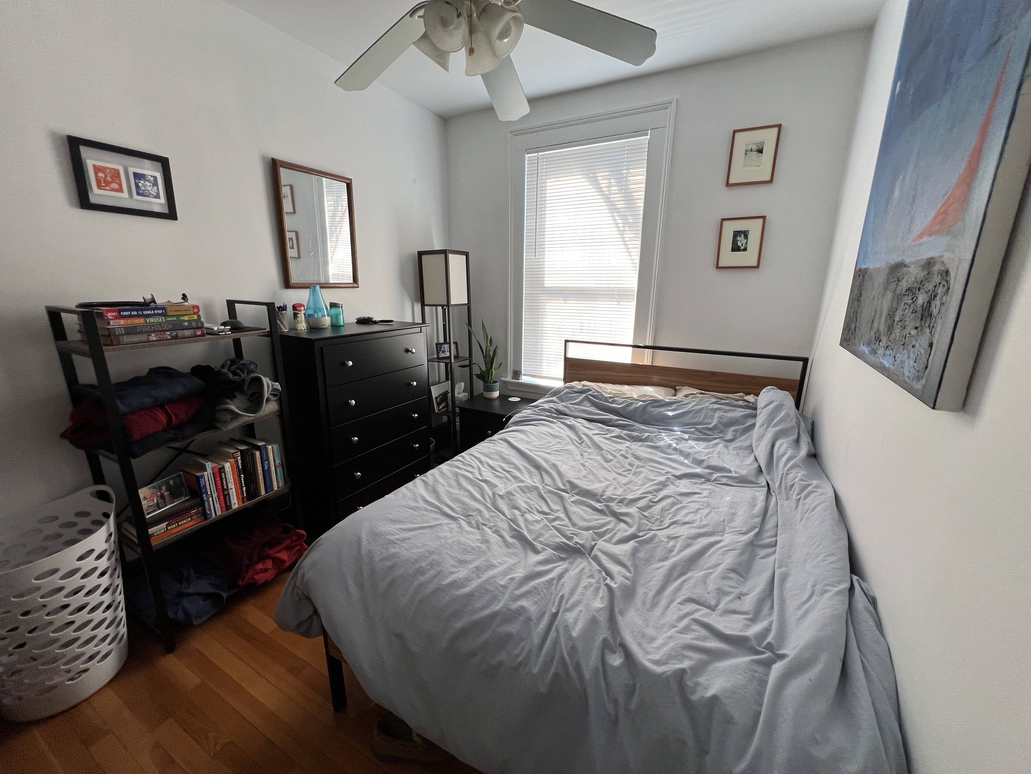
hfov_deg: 106.2
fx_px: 387
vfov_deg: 89.9
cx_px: 516
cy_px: 387
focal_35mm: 13
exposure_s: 1/99
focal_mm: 1.57
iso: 80
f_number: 1.8
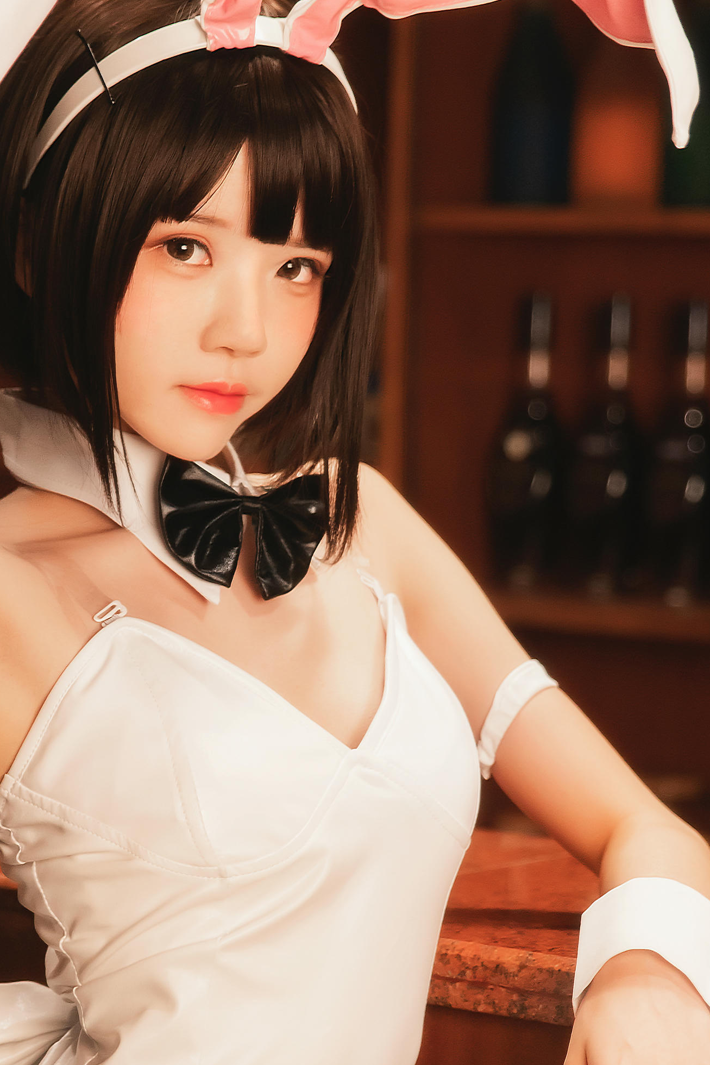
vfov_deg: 14.4
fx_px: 4200
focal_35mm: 142
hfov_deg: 9.7
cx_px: 217
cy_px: 731
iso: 1600
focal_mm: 70
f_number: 2.8
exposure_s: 1/125
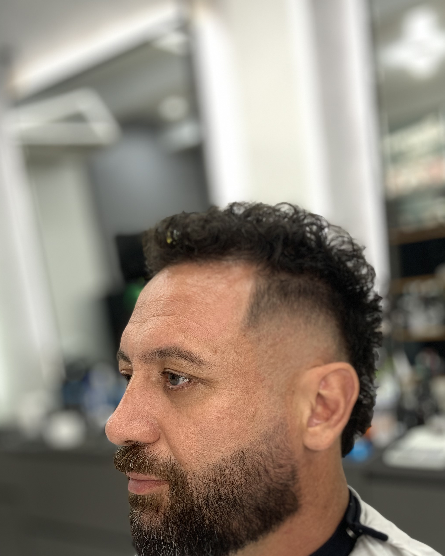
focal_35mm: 40
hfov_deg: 37.3
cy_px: 398
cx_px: 225
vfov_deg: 44.6
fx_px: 658
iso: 64
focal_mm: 4.25
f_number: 1.8
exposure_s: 1/60
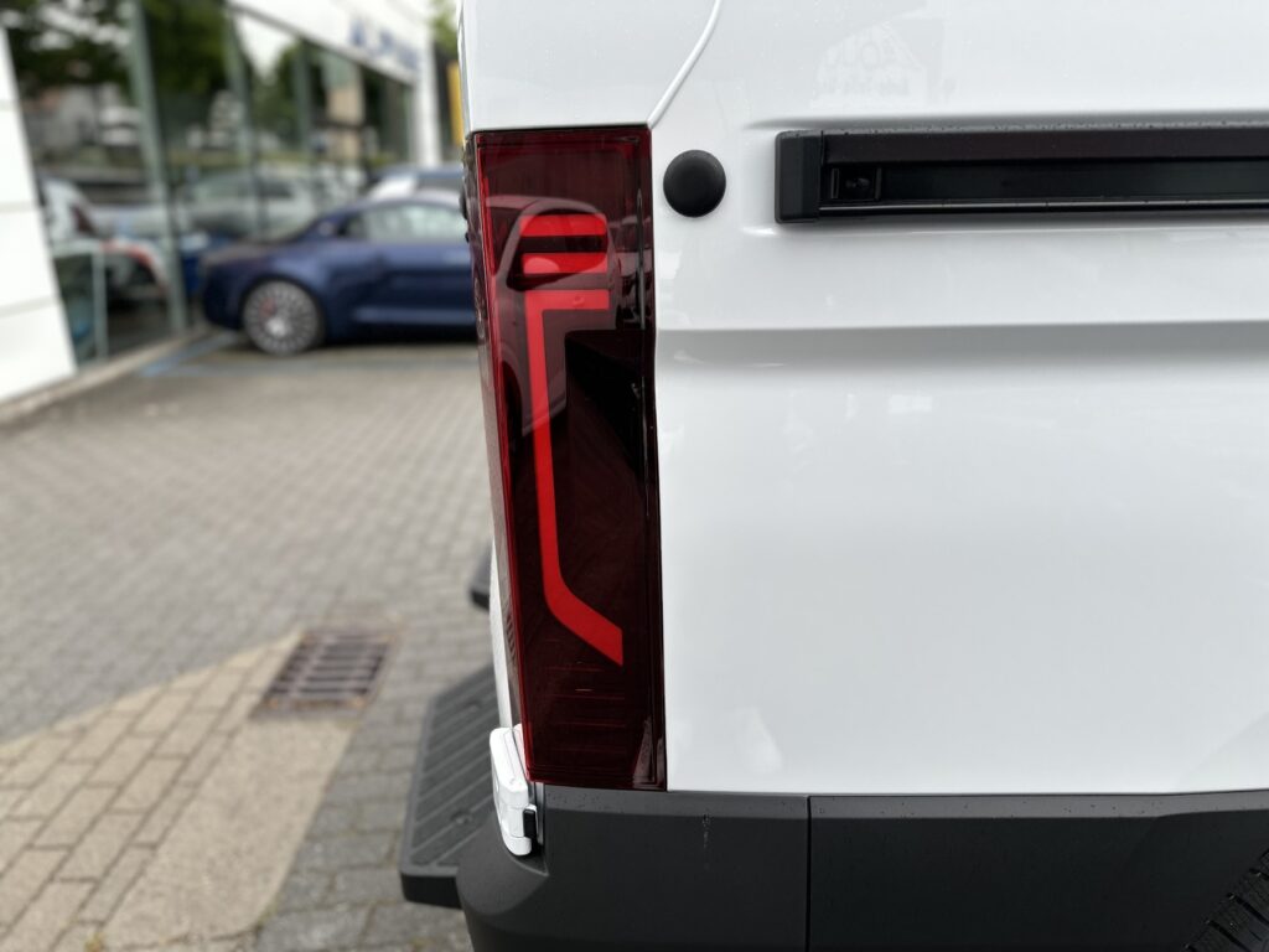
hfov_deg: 71.6
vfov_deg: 56.8
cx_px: 634
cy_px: 476
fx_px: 880
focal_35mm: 24
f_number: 1.78
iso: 80
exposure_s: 1/604
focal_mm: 6.86
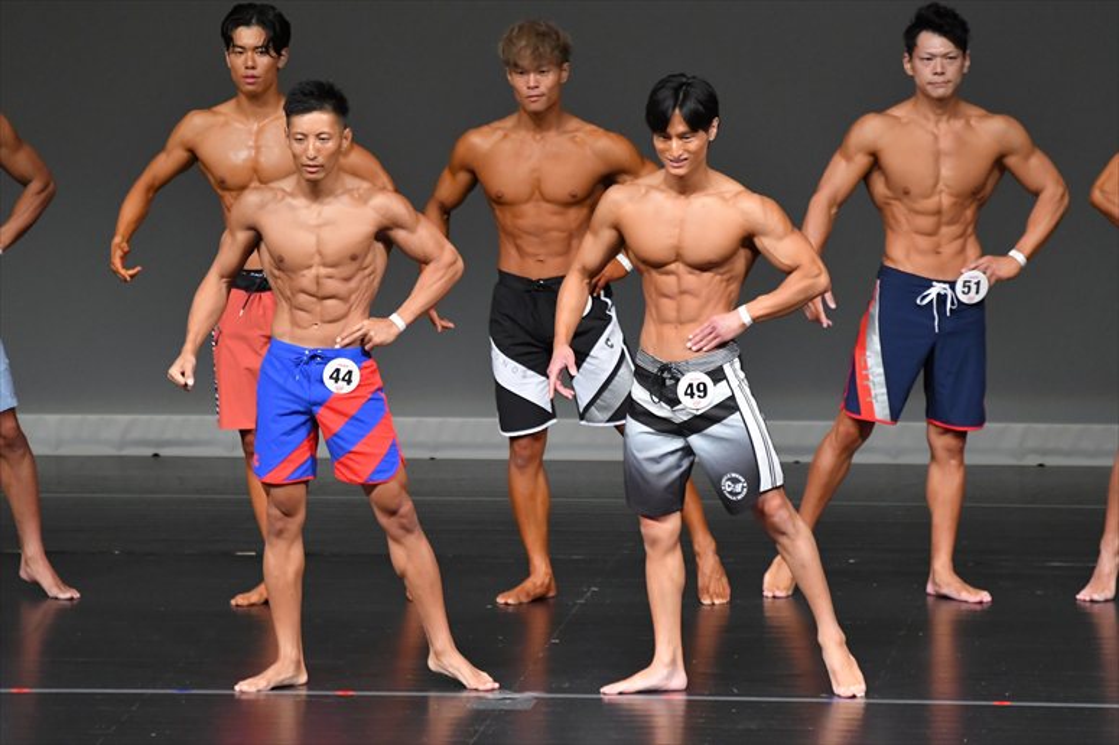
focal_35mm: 345
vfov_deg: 4.0
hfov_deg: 6.0
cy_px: 372
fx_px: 10719
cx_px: 560
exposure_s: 1/400
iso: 4000
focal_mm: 230
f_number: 5.6
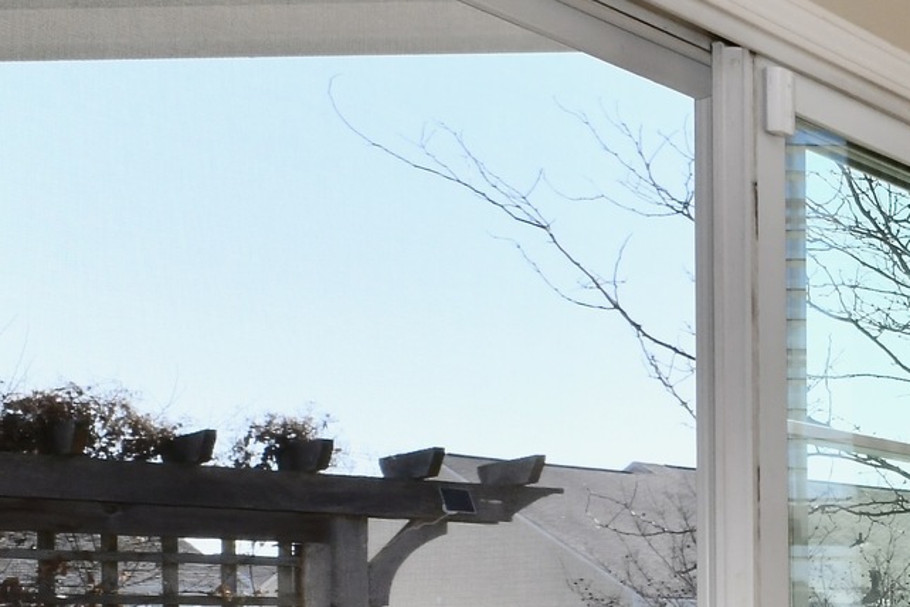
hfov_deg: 16.4
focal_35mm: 67
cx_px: 2062
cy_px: 726
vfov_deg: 19.2
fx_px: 1693
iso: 640
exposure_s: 1/250
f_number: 16
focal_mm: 14
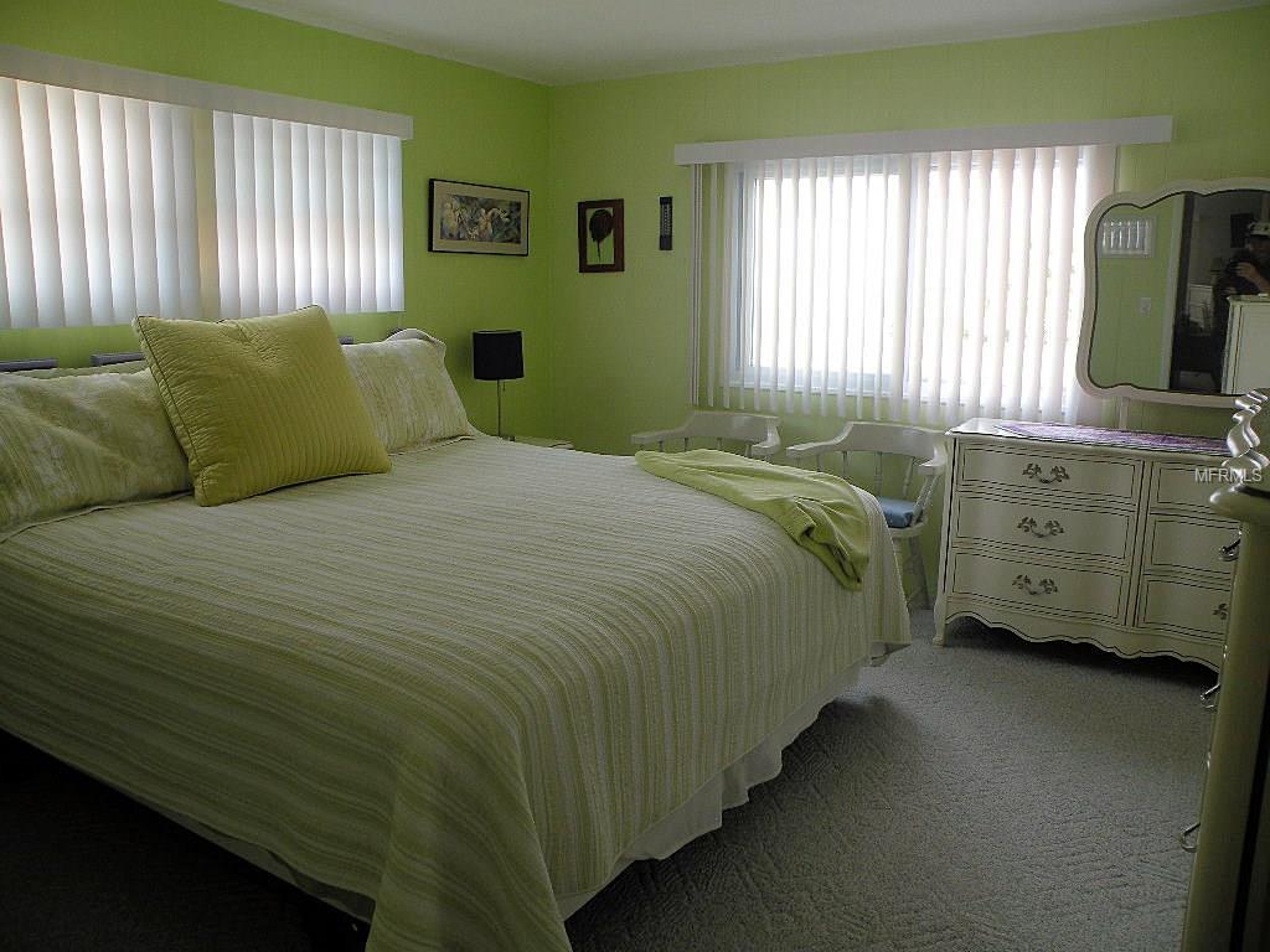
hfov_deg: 65.3
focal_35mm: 27
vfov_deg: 51.4
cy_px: 476
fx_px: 991
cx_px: 635
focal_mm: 4.7
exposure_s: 1/62.3
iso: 64
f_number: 3.2
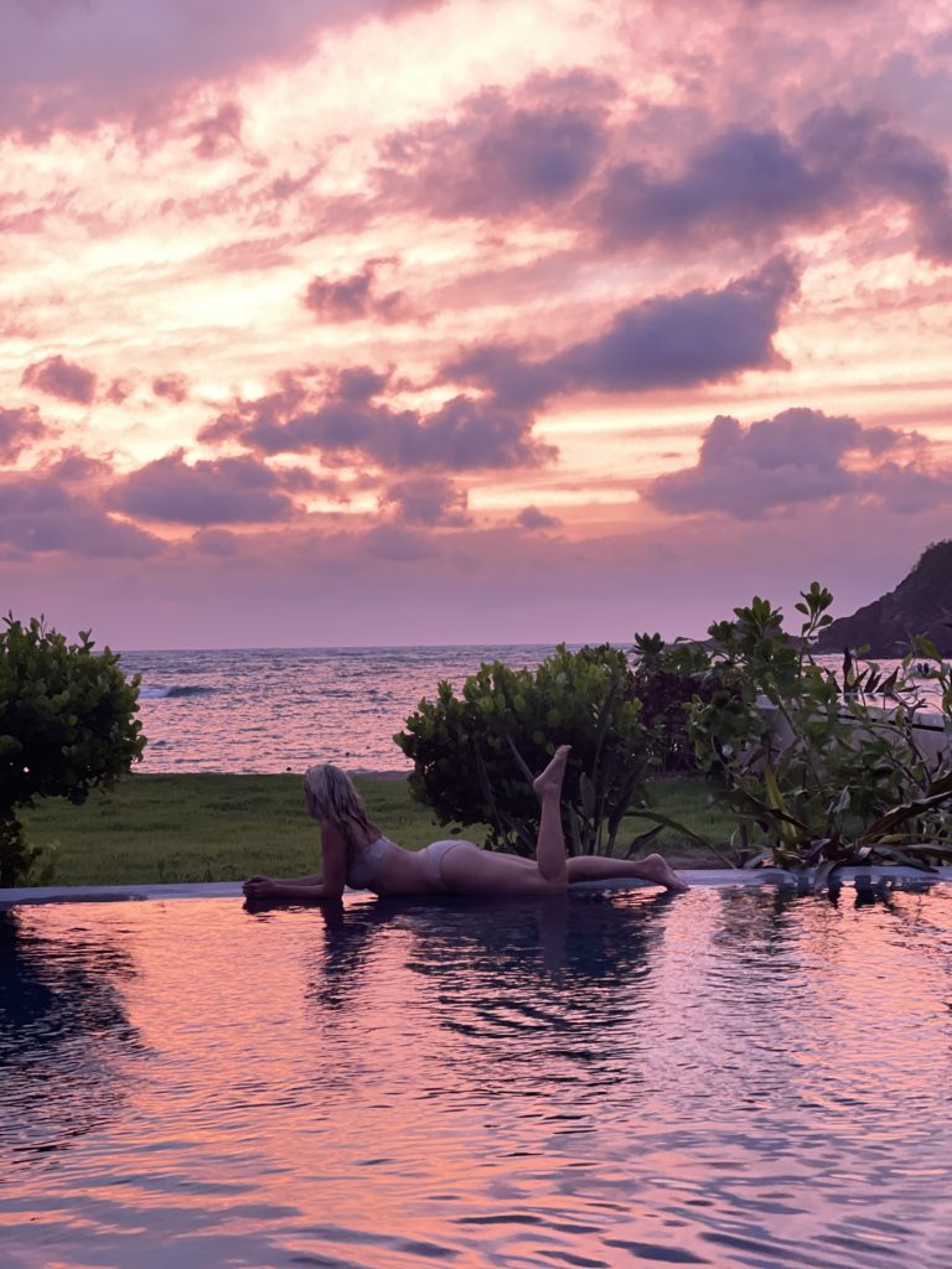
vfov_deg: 30.3
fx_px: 2347
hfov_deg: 22.9
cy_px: 634
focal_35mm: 64
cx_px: 476
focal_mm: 7.5
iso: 250
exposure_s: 1/40
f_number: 2.2
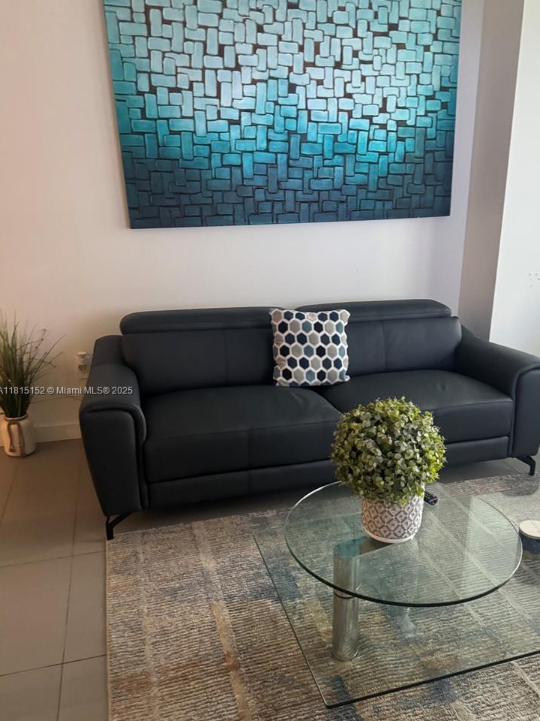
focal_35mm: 30
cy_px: 391
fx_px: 624
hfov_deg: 46.4
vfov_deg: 59.9
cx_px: 333
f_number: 1.78
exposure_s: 1/60
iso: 800
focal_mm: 6.76
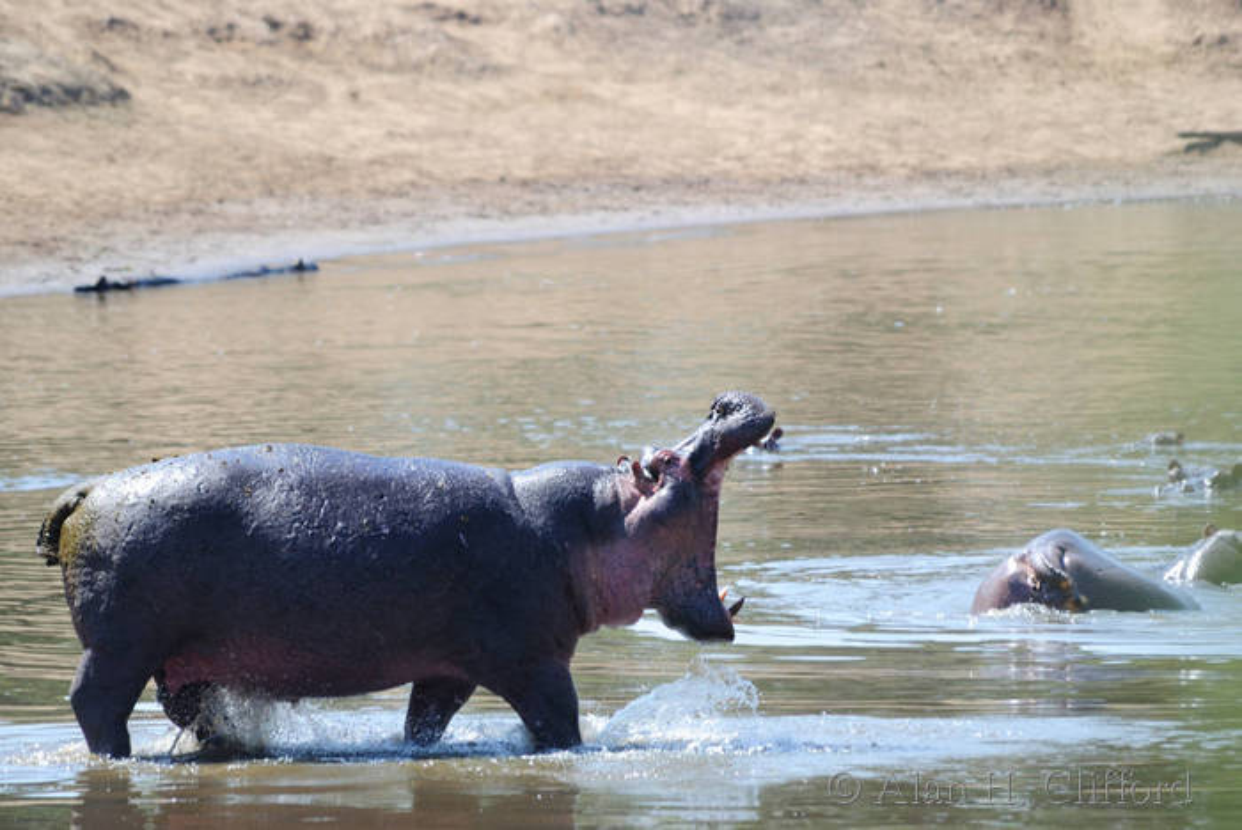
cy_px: 415
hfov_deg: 3.4
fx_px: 20717
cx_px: 621
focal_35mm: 600
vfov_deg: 2.3
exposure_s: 1/400
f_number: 5.6
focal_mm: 400
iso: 220
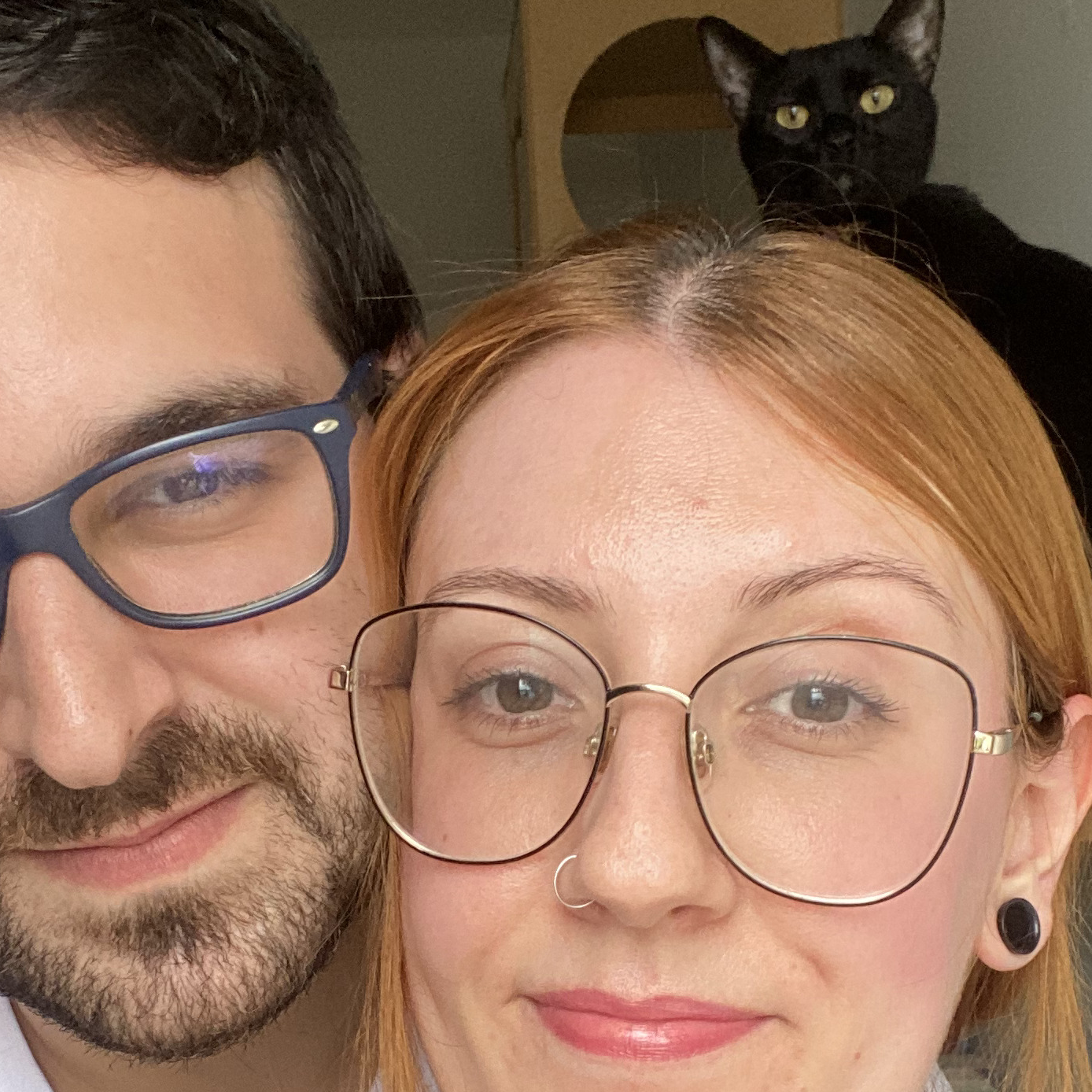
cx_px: 518
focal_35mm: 59
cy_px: 880
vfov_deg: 28.4
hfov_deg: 29.1
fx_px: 2106
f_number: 2.2
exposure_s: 1/60
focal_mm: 2.71
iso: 125
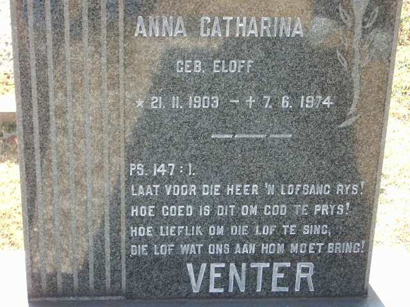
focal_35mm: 88
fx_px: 1042
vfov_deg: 16.8
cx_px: 205
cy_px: 154
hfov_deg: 22.3
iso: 100
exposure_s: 1/60
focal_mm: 14.6
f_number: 4.4
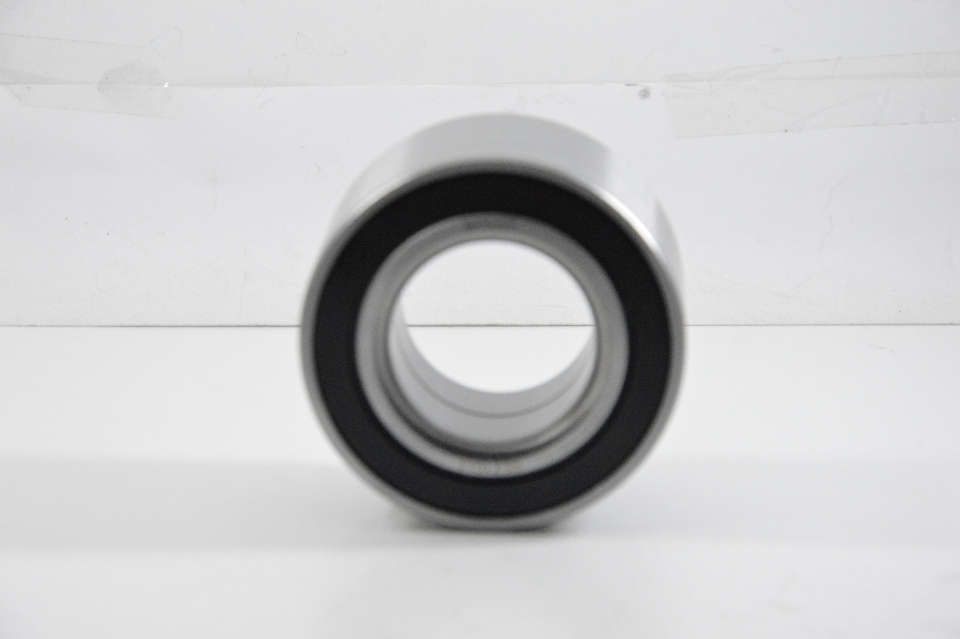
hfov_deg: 13.1
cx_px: 480
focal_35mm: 158
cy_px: 320
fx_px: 4196
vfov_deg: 8.7
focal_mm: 105
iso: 3200
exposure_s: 1/100
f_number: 8
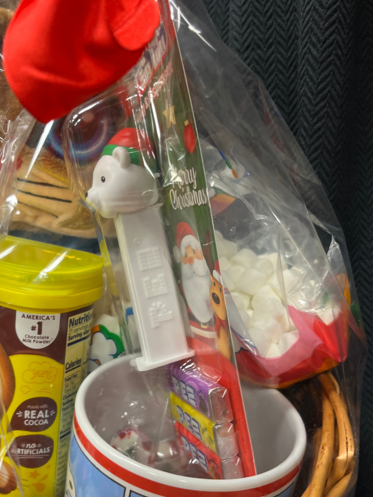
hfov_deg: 39.3
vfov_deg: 51.0
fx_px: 517
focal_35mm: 36
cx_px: 129
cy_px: 299
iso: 320
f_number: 1.6
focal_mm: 5.1
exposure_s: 1/60
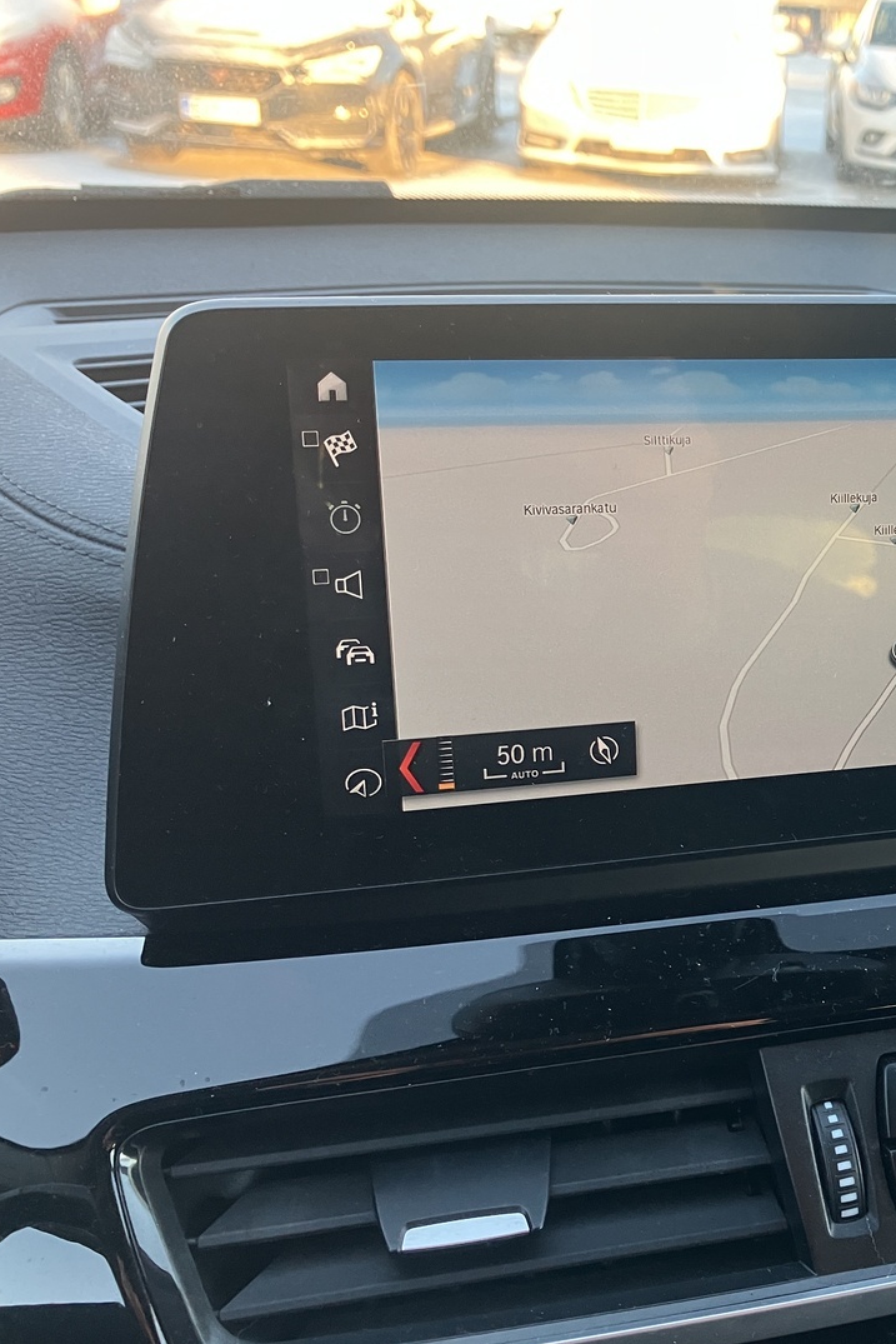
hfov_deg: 32.1
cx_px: 849
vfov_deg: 49.5
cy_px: 673
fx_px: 1455
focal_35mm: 39
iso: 80
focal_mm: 3.99
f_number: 1.8
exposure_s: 1/66
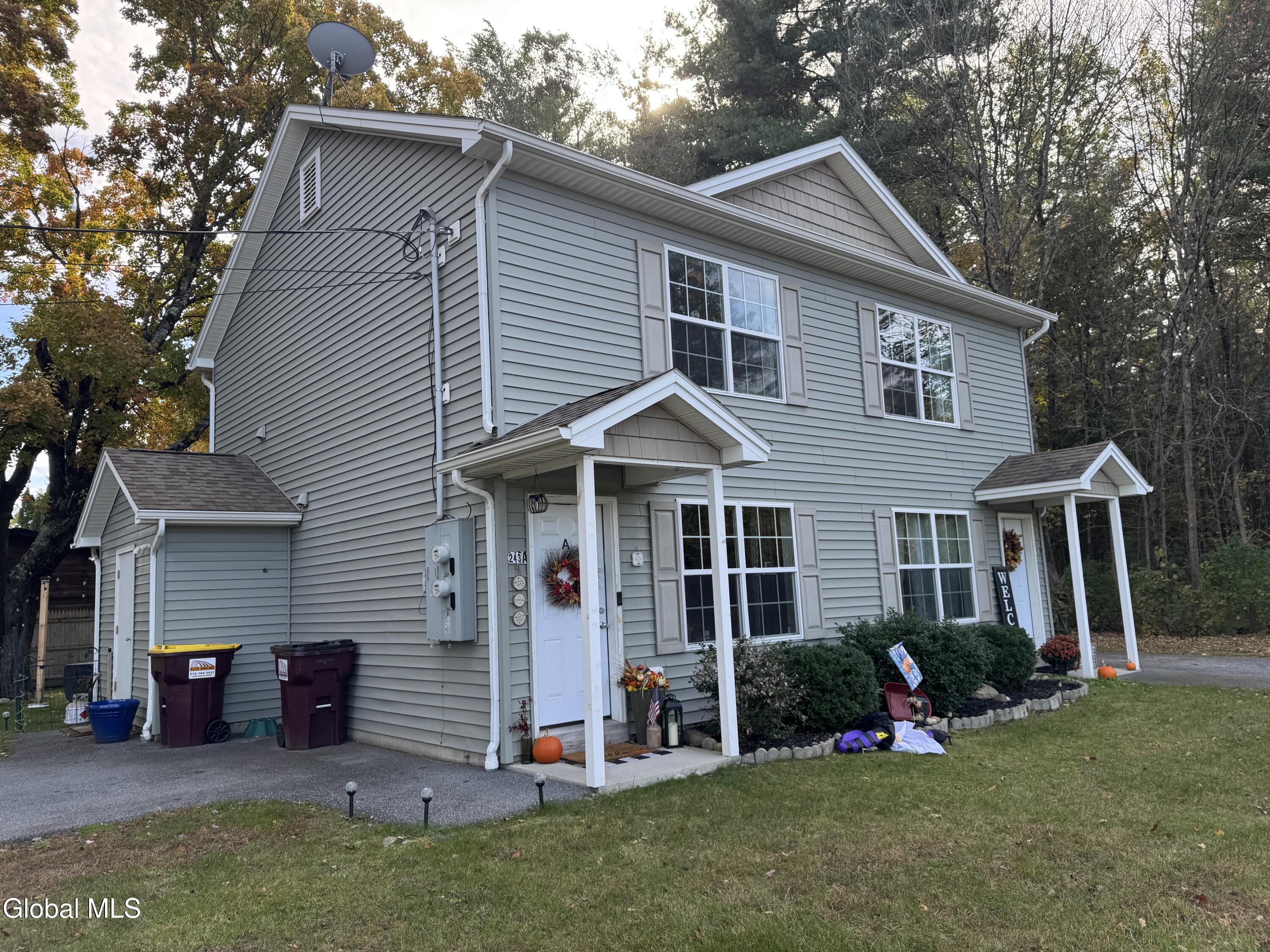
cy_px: 476
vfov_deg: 56.8
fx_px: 881
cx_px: 635
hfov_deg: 71.6
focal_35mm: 24
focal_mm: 6.76
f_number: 1.78
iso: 80
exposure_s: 1/645
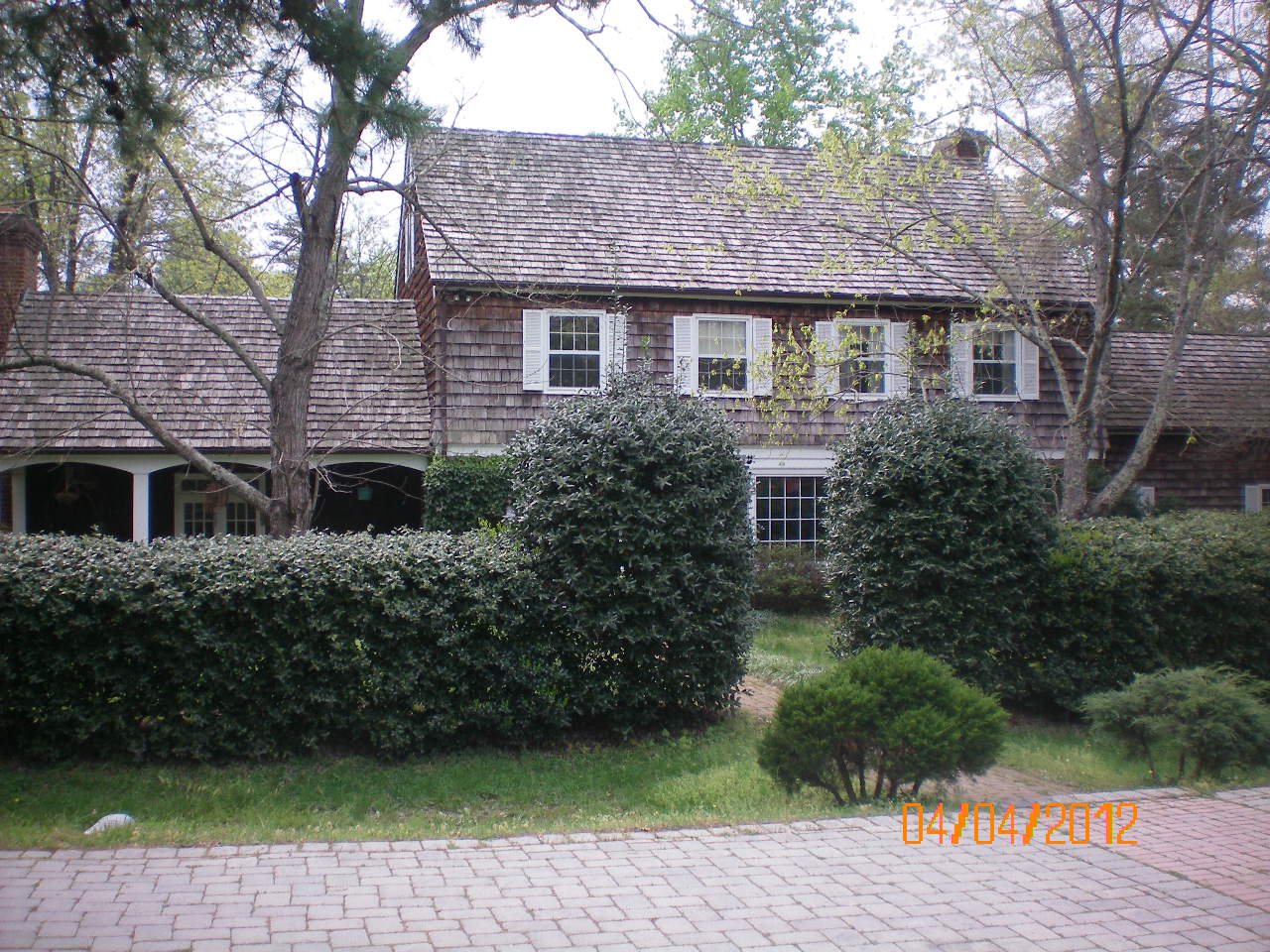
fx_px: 1394
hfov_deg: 49.0
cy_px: 476
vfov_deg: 37.7
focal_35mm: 38
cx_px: 635
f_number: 3.1
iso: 64
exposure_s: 1/250
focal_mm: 6.3
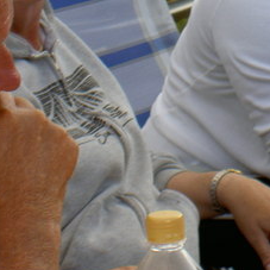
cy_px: -30
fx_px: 2815
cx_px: 403
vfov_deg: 5.5
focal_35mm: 319
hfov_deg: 5.4
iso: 50
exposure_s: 1/125
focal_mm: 24
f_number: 4.9
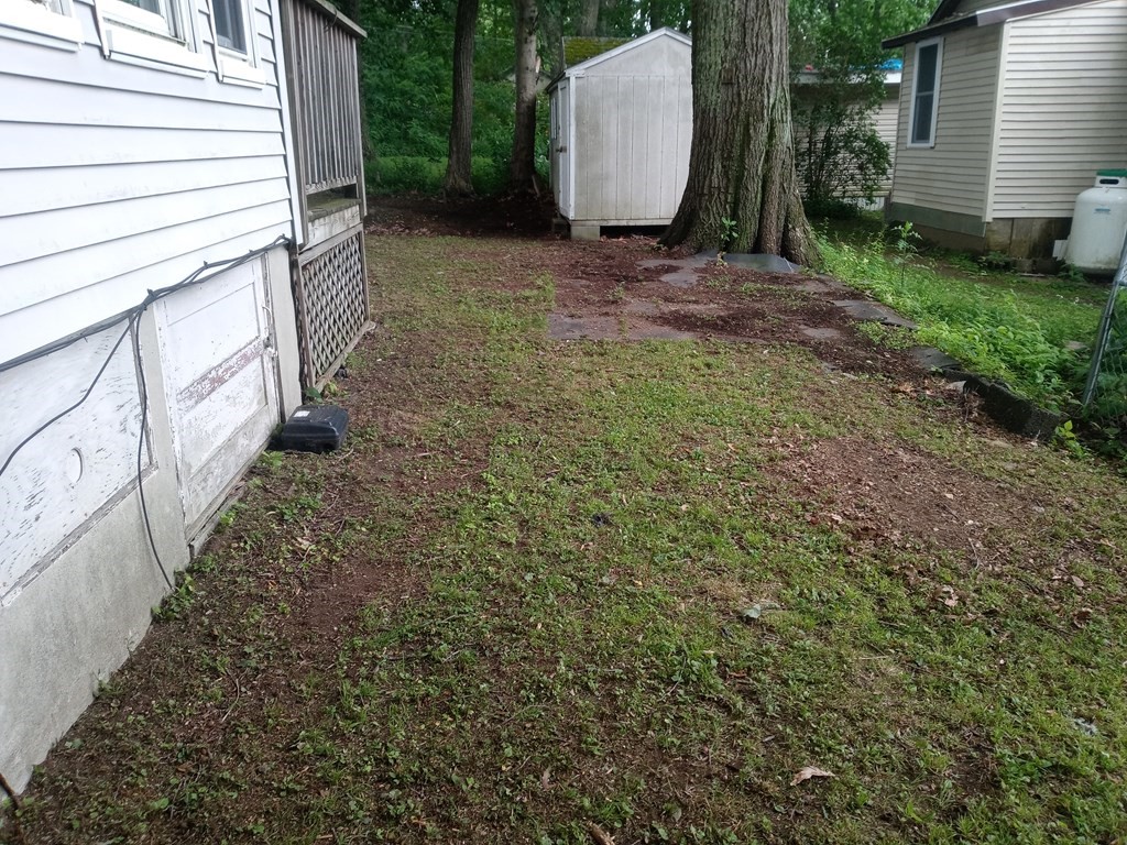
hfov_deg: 63.4
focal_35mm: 28
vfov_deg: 49.7
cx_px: 564
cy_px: 422
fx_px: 912
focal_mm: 3.61
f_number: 1.8
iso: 100
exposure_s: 1/60
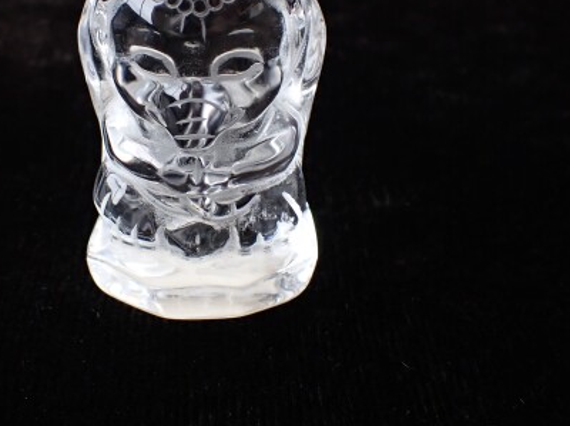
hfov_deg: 39.4
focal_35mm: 48
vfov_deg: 29.6
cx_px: 207
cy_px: 98
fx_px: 789
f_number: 3.2
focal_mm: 5.4
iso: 250
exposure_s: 1/125
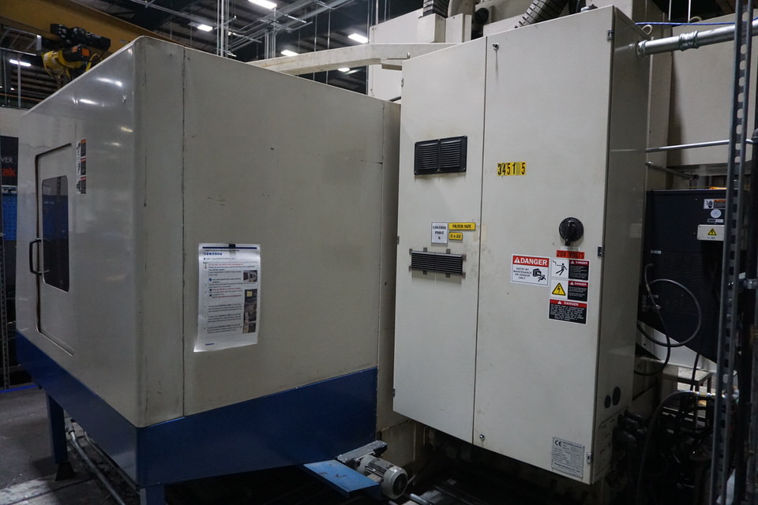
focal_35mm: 24
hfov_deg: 73.7
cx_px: 379
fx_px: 505
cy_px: 252
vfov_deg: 53.1
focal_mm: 16
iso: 2500
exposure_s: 1/160
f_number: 3.5
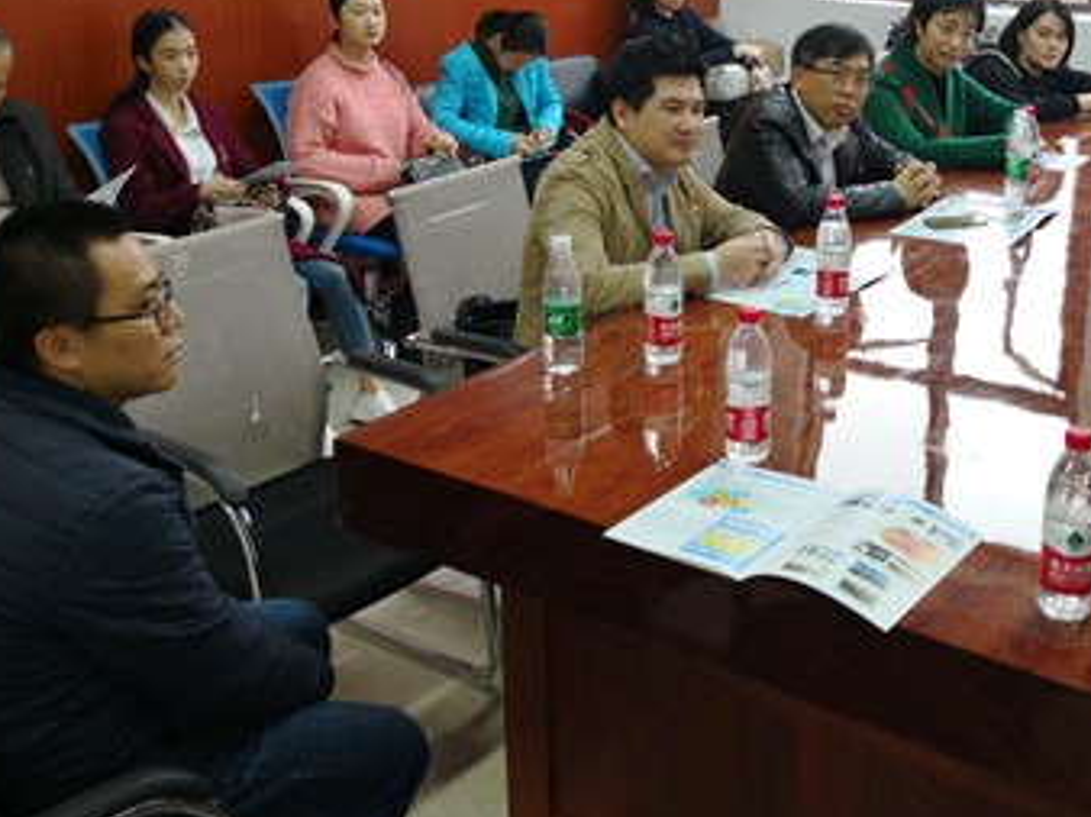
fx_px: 1386
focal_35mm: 44
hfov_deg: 42.3
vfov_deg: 32.2
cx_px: 739
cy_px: 203
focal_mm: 3.95
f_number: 1.6
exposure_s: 1/50
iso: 100
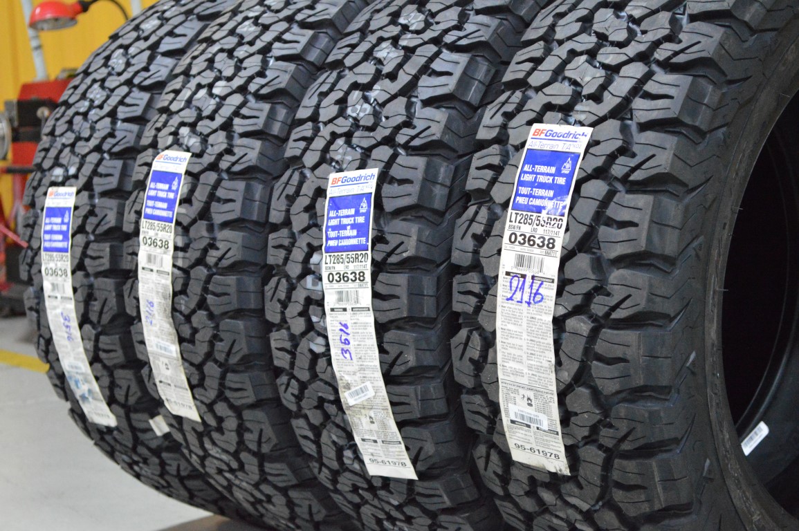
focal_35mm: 72
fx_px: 1597
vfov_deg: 18.9
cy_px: 266
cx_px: 400
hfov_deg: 28.1
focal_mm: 48
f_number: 5.6
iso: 6400
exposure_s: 1/40
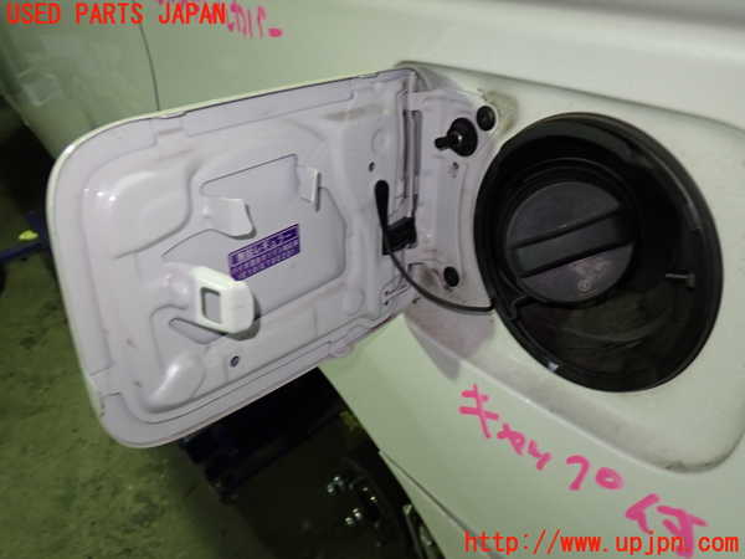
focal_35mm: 30
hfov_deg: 60.0
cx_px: 372
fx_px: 646
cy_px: 280
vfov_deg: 46.8
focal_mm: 5.4
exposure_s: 1/30
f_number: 2.3
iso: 250
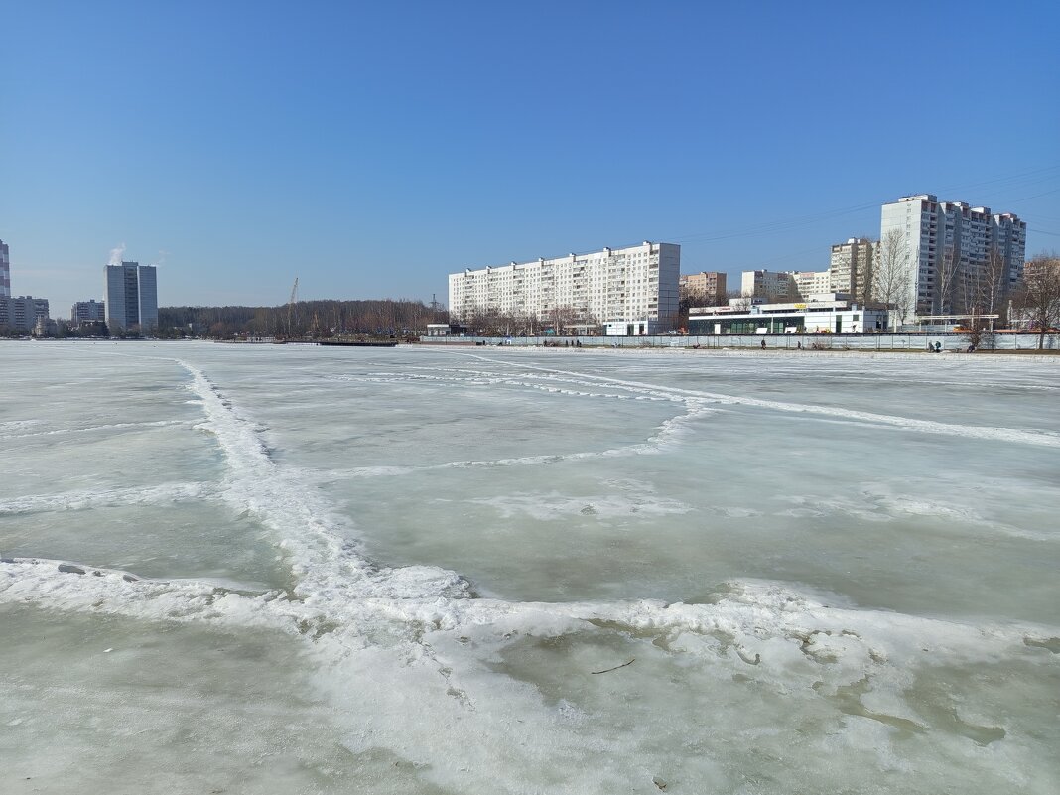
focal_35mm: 24
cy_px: 398
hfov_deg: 71.6
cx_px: 530
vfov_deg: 56.8
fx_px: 735
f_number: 1.7
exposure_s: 1/1292
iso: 51
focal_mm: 5.24
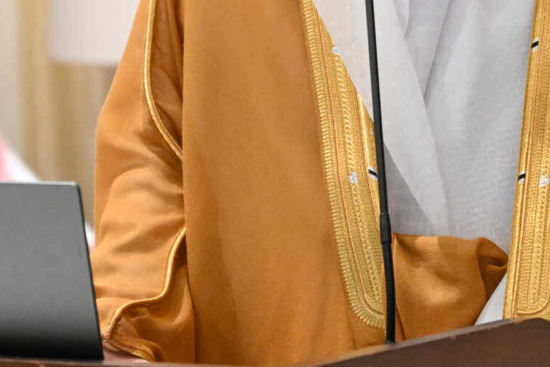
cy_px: -38
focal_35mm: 238
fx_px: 3636
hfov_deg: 8.6
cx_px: 565
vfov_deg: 5.8
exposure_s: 1/200
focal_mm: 70
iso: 1600
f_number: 2.8
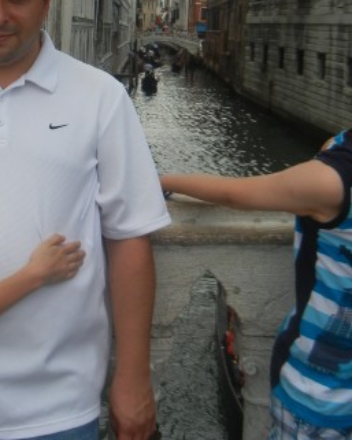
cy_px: 36
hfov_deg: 21.7
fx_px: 911
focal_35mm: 70
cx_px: 104
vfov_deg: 26.2
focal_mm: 5.4
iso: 160
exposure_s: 1/414
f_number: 3.5
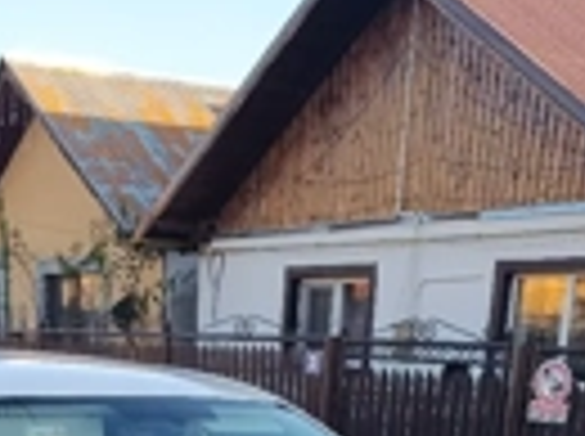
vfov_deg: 16.0
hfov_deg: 26.0
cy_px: 841
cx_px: 135
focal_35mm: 74
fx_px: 1248
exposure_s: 1/101
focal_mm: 6.14
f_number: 1.65
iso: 76
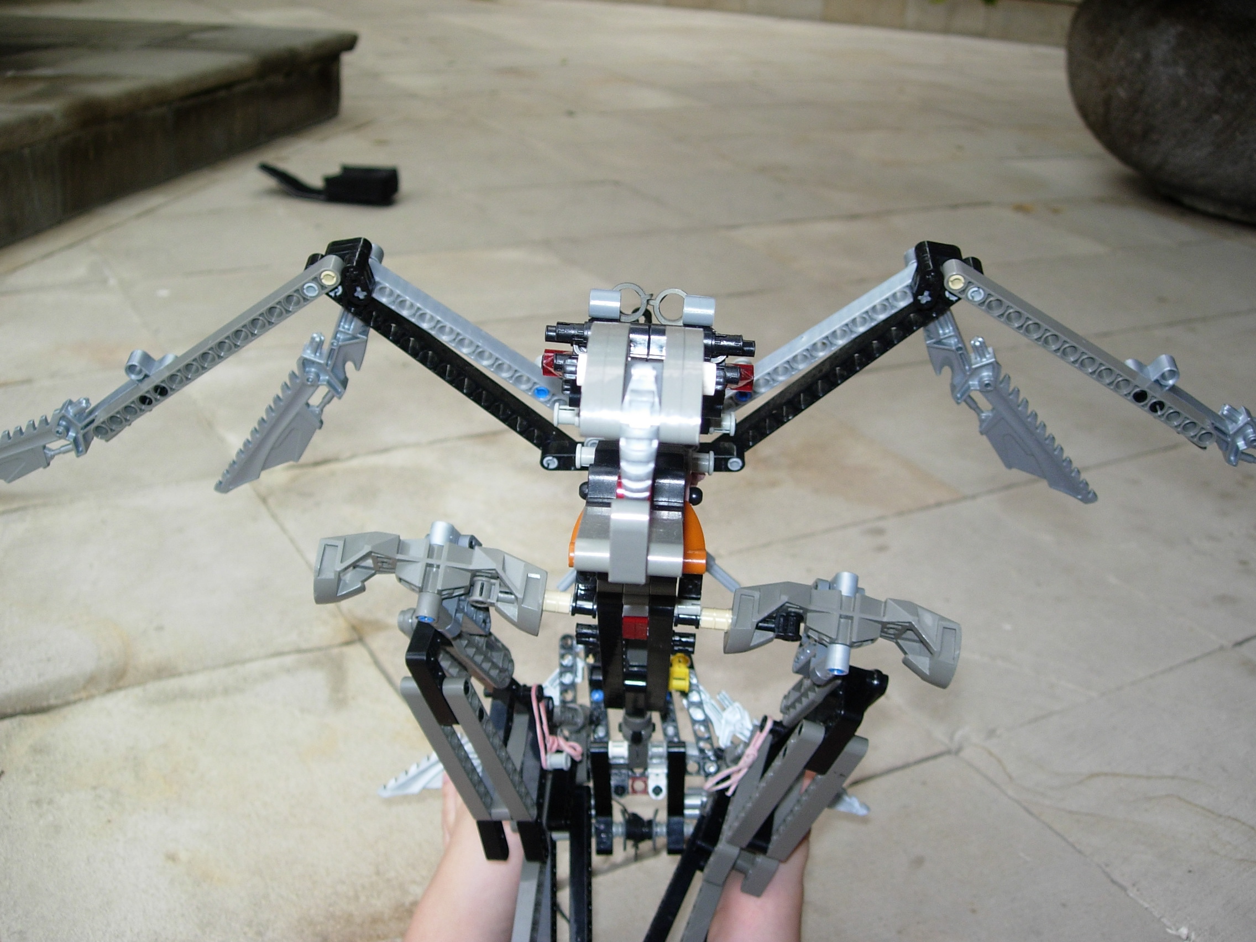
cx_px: 628
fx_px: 1379
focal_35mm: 38
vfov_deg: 37.7
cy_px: 471
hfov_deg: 49.0
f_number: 2.8
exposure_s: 1/144
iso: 79
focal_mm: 7.8
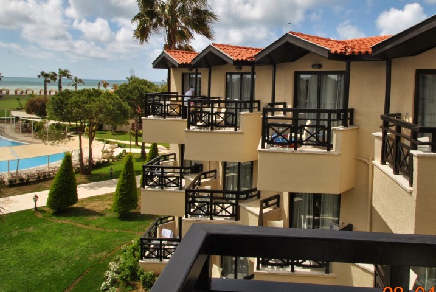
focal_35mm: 24
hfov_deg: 72.4
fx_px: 291
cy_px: 96
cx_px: 273
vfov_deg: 52.2
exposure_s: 1/200
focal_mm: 10
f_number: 11
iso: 100
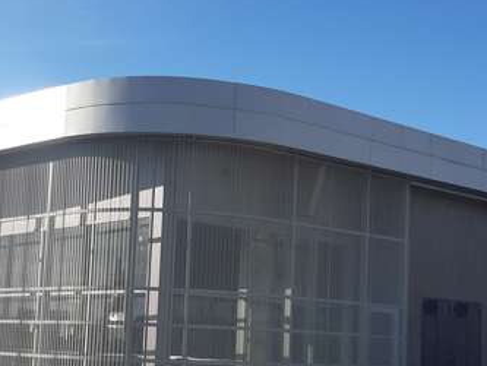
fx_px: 844
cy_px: 274
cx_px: 254
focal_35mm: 60
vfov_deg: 24.2
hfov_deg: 32.2
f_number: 1.7
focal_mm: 3.92
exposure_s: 1/1605
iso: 40
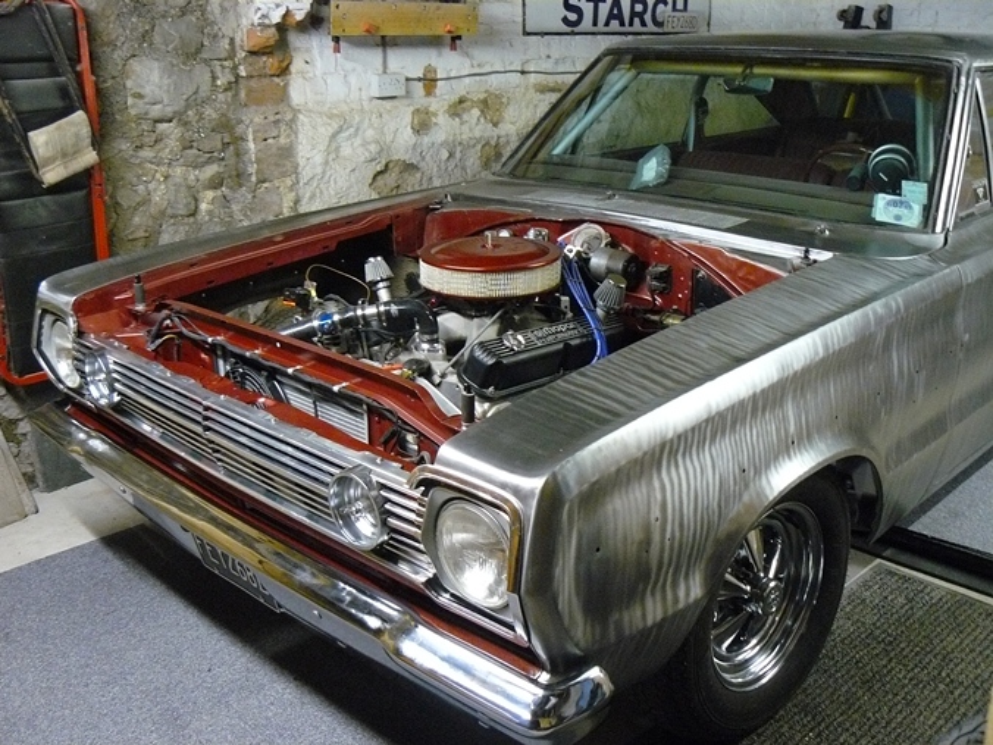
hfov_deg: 51.4
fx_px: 1033
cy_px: 372
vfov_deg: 39.7
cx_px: 496
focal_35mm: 36
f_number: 2.8
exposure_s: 1/8
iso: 400
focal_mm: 6
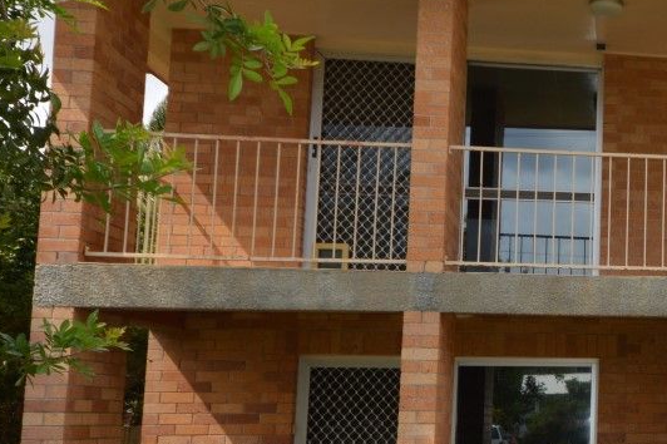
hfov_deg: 28.7
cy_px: 287
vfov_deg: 22.7
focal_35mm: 60
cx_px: 822
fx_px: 1102
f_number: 8
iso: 100
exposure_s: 1/200
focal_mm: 13
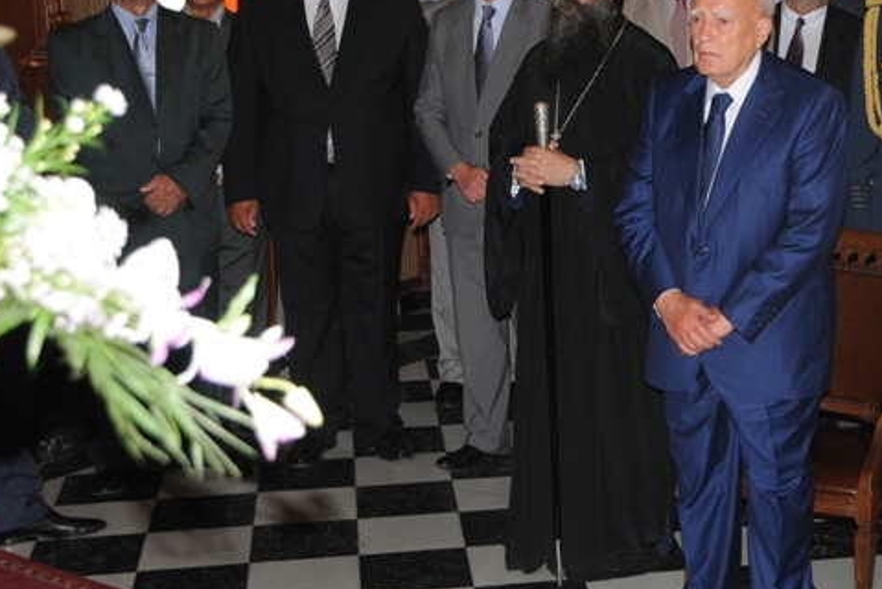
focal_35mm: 75
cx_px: 681
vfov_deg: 18.2
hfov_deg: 26.6
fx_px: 1839
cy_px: 229
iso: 320
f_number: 4
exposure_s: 1/125
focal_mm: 30
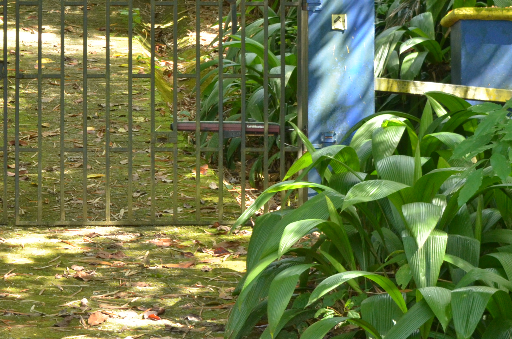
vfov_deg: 9.8
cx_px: 22
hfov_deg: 14.6
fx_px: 1973
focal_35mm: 139
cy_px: 94
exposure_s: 1/100
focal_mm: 40
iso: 800
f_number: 6.3
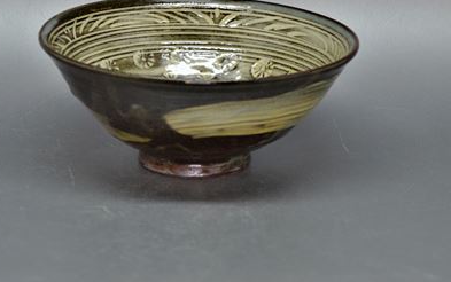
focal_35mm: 245
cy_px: 64
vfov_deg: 5.4
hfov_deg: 8.6
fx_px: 3010
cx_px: 199
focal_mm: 105
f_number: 9
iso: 400
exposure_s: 1/100
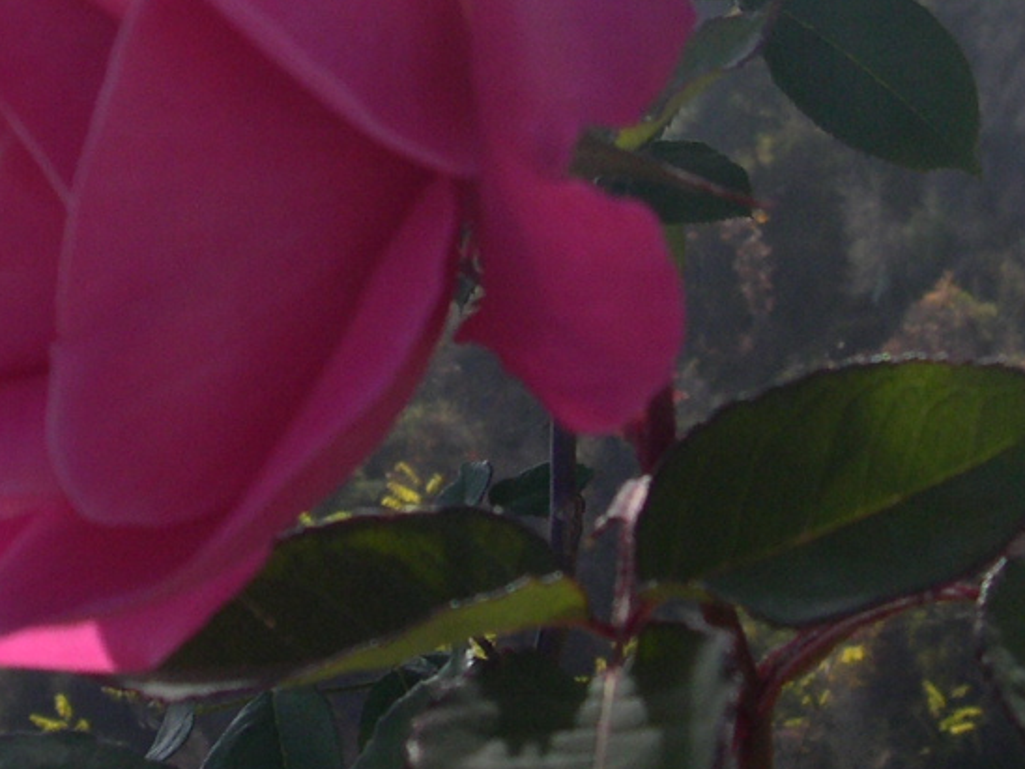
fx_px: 3287
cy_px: 137
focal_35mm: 111
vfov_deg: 13.3
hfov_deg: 17.4
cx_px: 67
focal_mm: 8
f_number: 7.6
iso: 100
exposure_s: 1/181
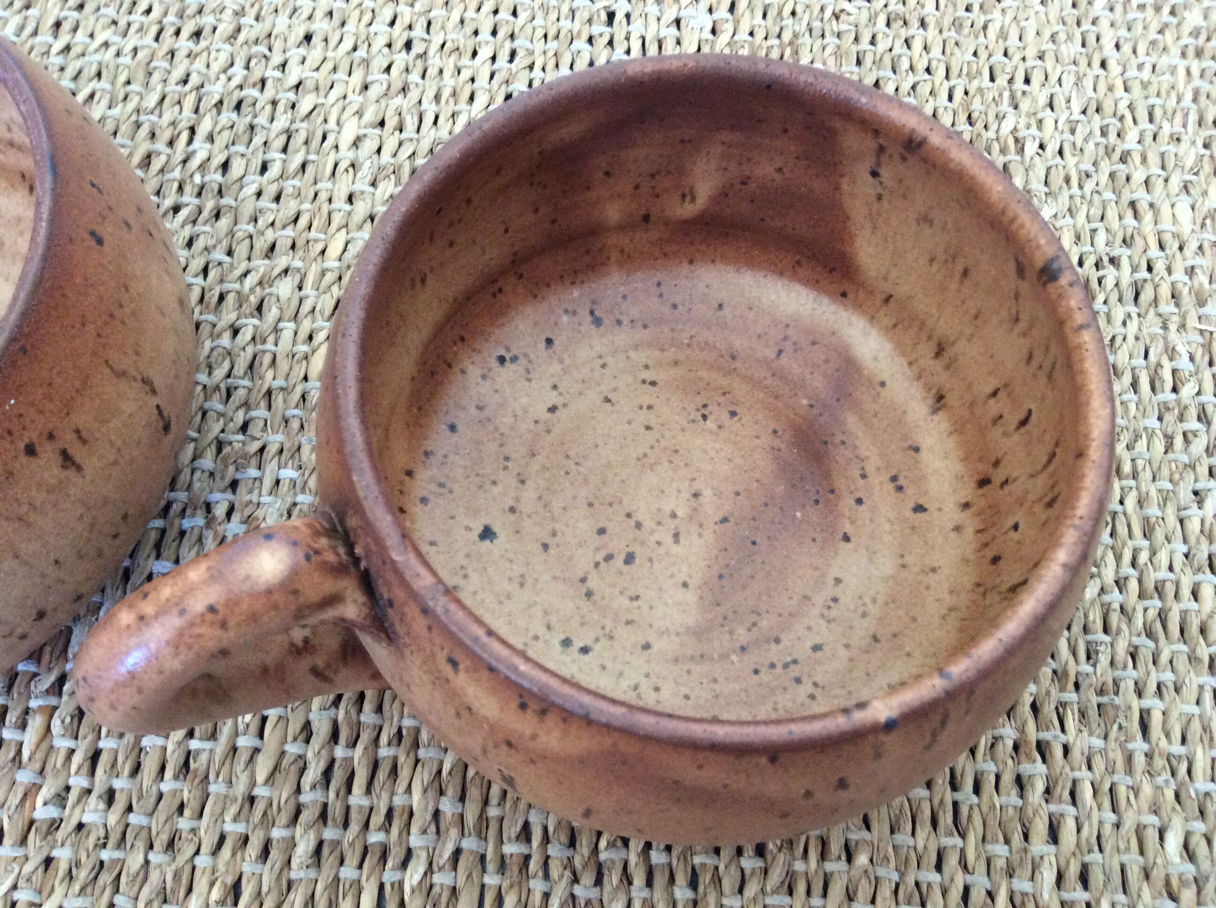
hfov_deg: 56.9
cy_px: 454
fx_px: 1122
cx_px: 608
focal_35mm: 32
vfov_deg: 44.1
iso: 250
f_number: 2.4
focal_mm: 3.3
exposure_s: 1/25
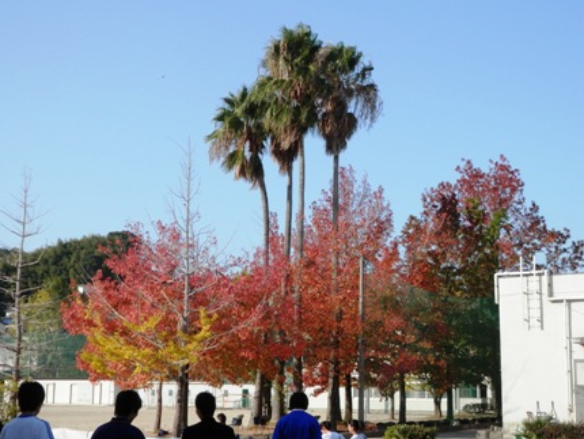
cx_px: 296
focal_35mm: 51
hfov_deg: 37.5
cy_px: 215
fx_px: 861
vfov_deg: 28.6
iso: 80
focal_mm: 8.9
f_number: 4
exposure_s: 1/500
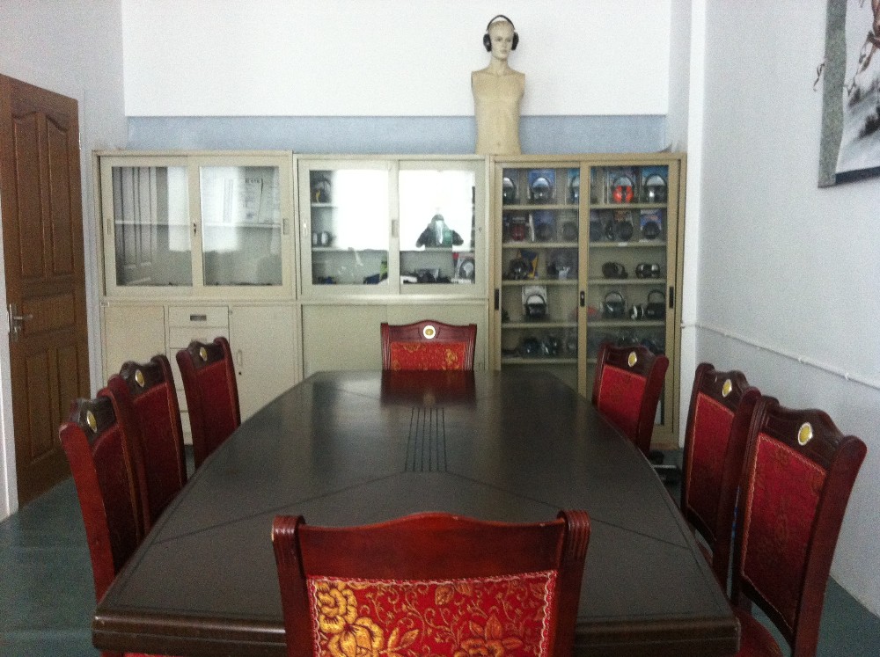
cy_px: 328
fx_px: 888
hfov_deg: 52.7
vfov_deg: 40.6
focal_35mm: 35
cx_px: 440
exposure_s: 1/15
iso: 320
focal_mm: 3.85
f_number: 2.8
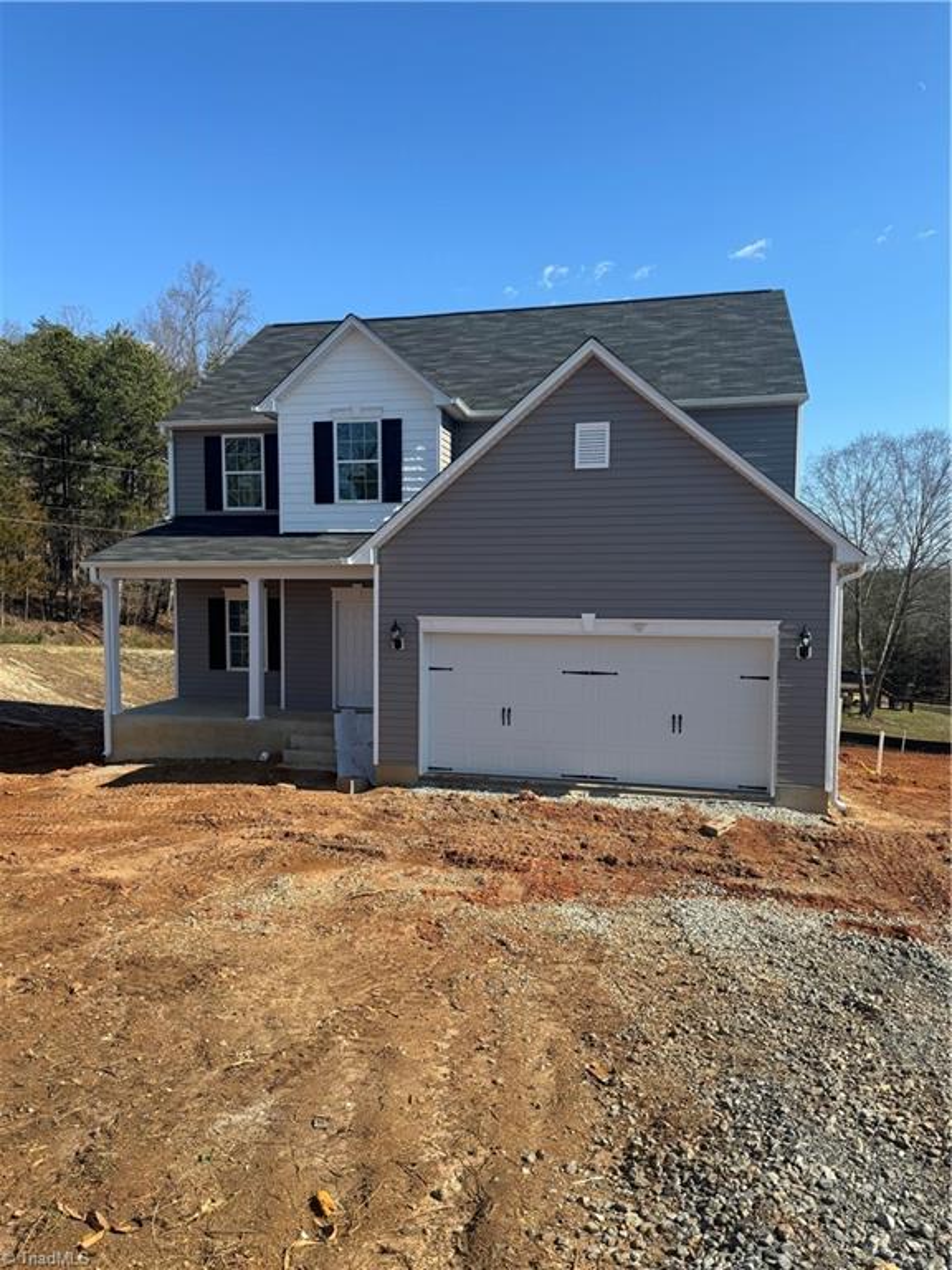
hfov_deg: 56.8
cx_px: 476
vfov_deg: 71.6
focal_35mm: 24
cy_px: 635
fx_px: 880
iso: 80
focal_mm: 6.86
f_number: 1.78
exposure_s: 1/3096
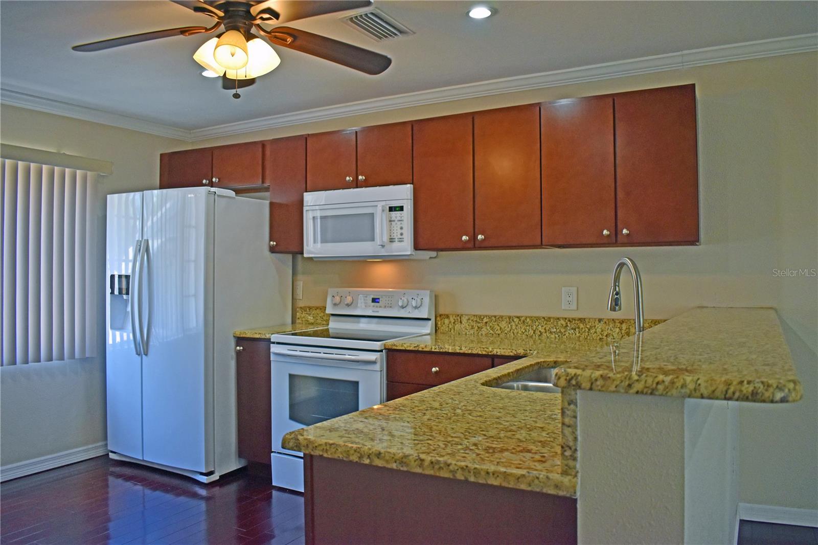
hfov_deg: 67.4
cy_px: 272
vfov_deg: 47.9
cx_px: 409
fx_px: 613
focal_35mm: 27
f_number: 3.5
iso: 800
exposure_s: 1/250
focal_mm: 18
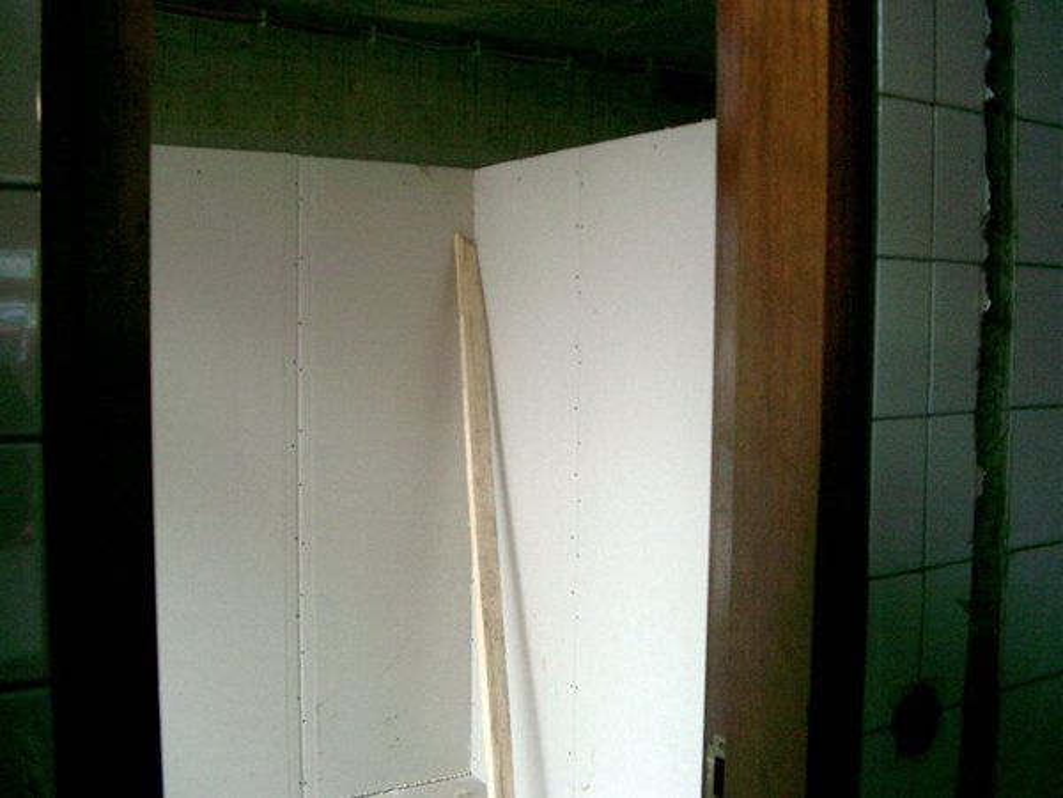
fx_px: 1136
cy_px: 399
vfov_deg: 38.7
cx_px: 532
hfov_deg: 50.1
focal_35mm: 37
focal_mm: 7.6
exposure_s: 1/30
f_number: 2.6
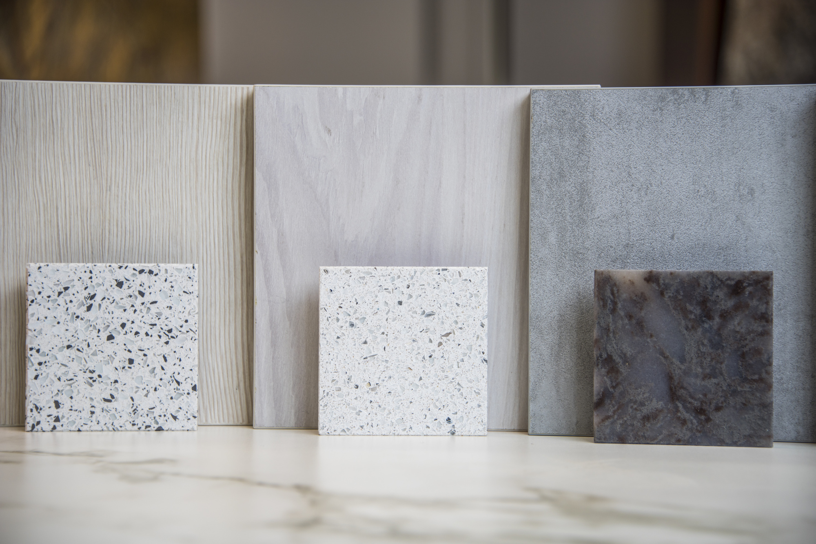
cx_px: 408
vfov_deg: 10.2
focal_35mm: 135
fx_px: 3060
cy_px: 272
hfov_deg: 15.2
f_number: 5.6
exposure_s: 1/25
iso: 64
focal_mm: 135
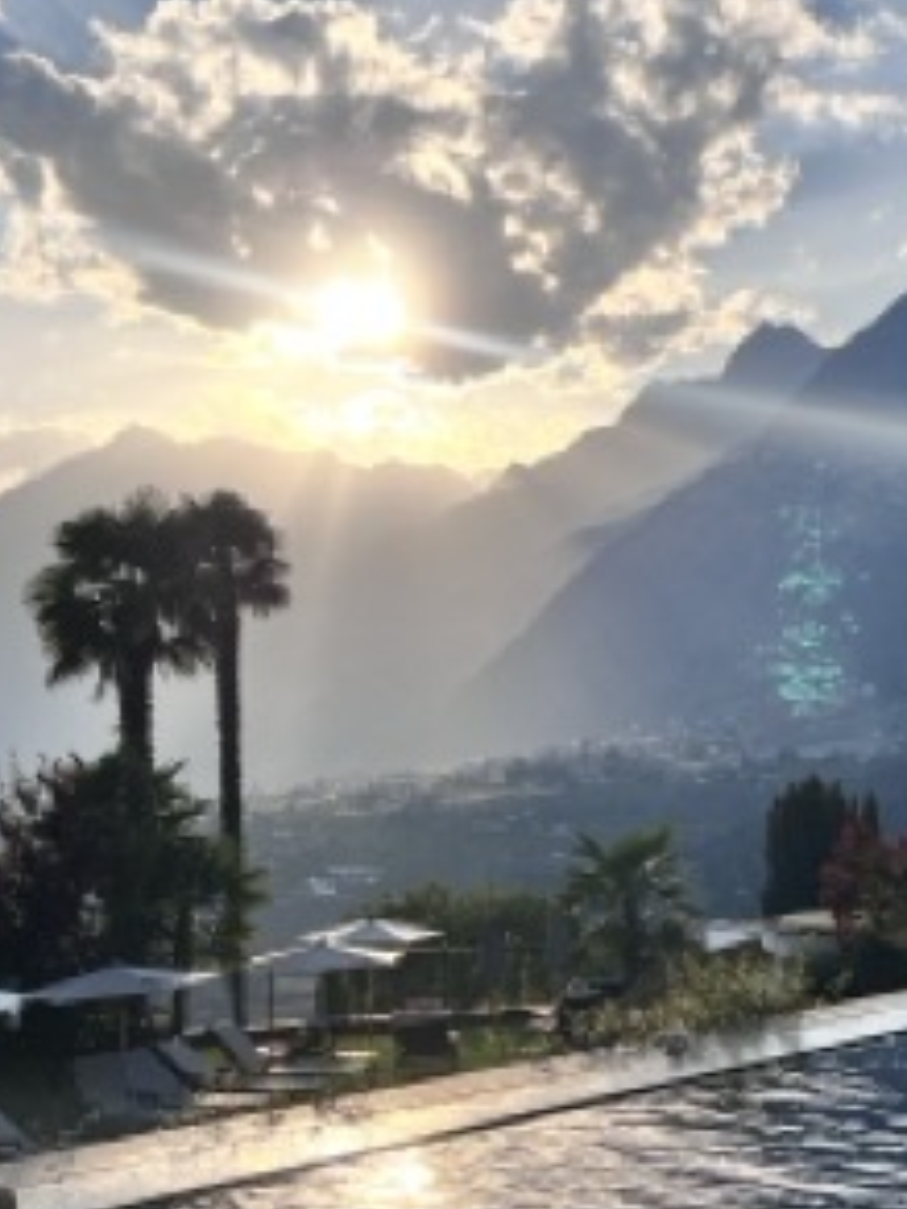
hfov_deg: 25.5
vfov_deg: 33.1
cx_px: 605
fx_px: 1991
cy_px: 915
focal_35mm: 57
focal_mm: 5.1
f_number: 1.6
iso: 50
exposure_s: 1/5556
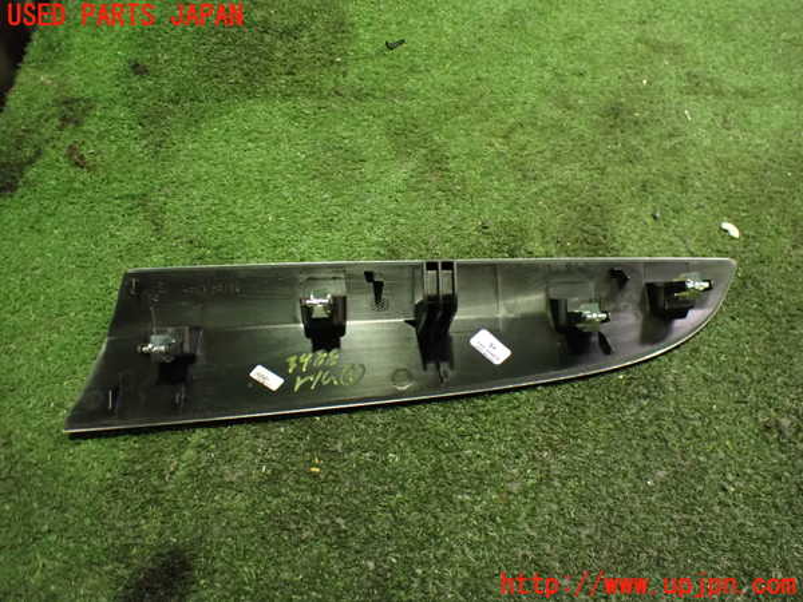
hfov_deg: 60.0
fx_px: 696
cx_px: 402
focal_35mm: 30
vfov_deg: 46.8
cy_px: 301
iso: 1250
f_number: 2.3
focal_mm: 5.4
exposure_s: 1/30
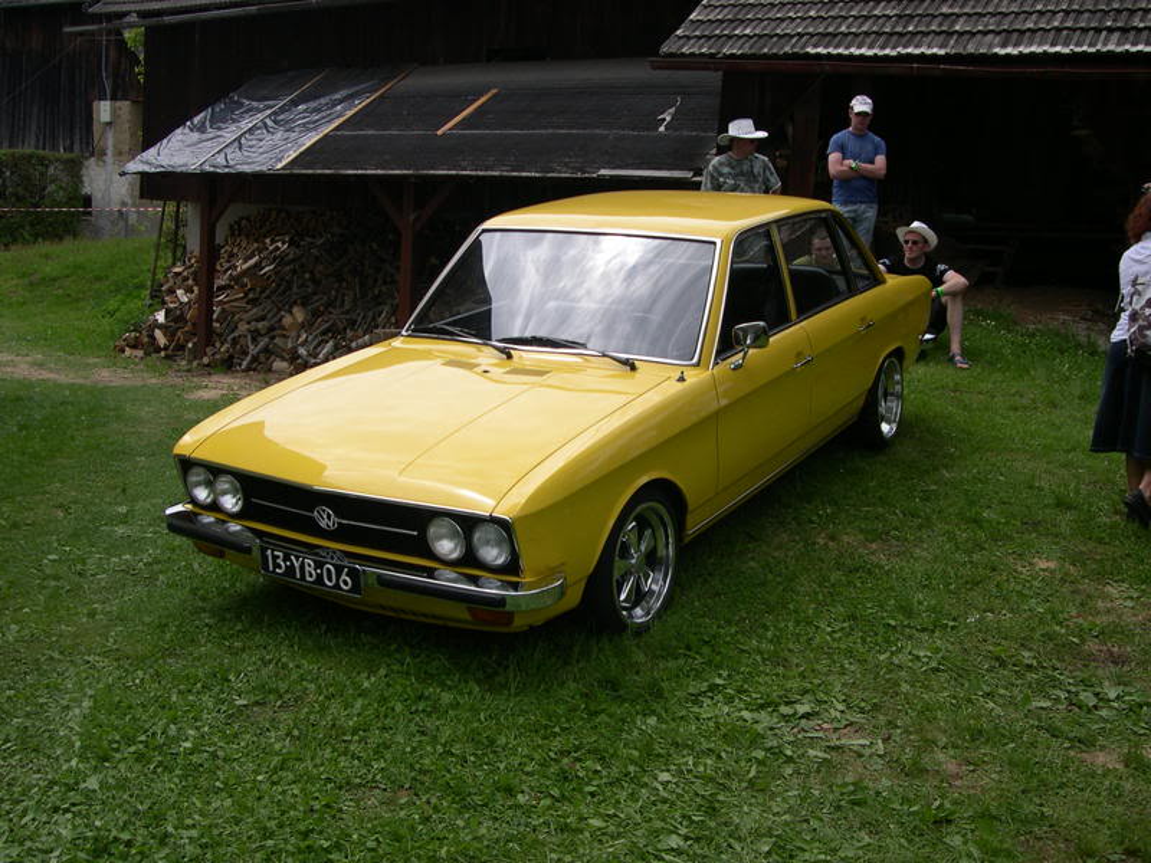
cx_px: 576
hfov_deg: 49.0
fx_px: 1264
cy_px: 432
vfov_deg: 37.7
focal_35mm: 38
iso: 100
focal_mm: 8
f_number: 7.6
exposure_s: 1/196
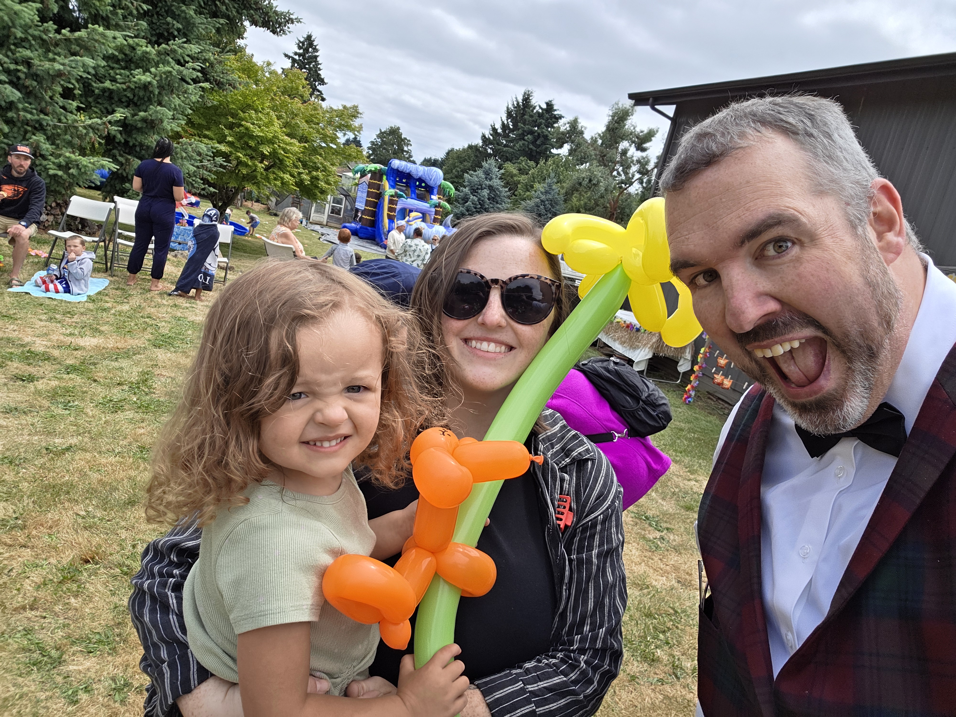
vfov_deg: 54.9
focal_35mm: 25
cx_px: 478
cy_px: 358
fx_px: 690
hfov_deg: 69.4
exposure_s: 1/807
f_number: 2.2
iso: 25
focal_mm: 3.3
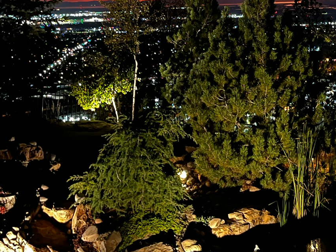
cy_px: -45
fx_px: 612
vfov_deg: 21.7
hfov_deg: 29.2
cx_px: 317
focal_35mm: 63
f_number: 1.6
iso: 800
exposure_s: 1/5
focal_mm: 5.1
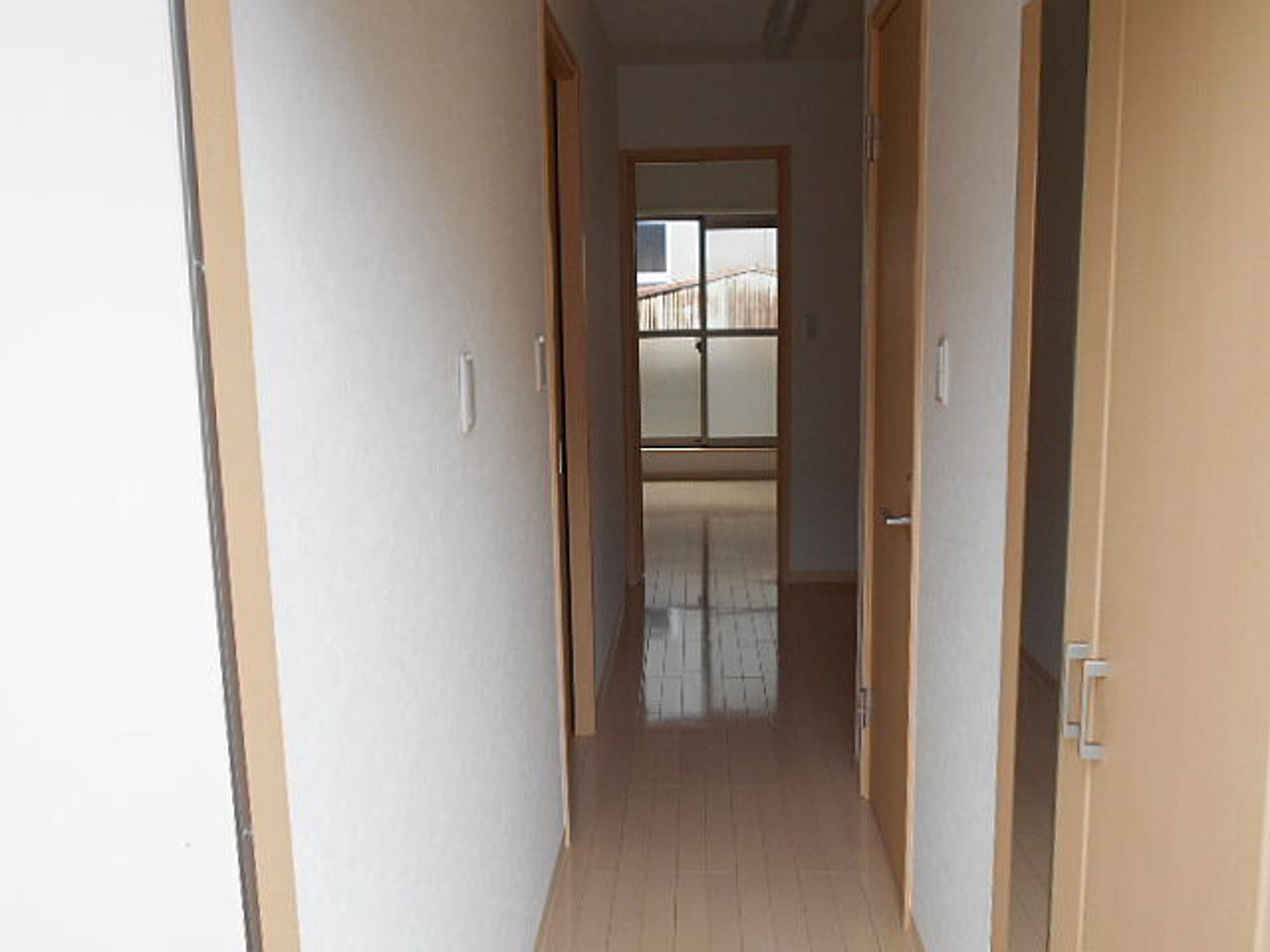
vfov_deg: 46.8
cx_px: 635
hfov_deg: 60.0
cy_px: 476
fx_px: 1101
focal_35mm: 30
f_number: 3.4
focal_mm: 5.1
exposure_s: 1/40
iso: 80
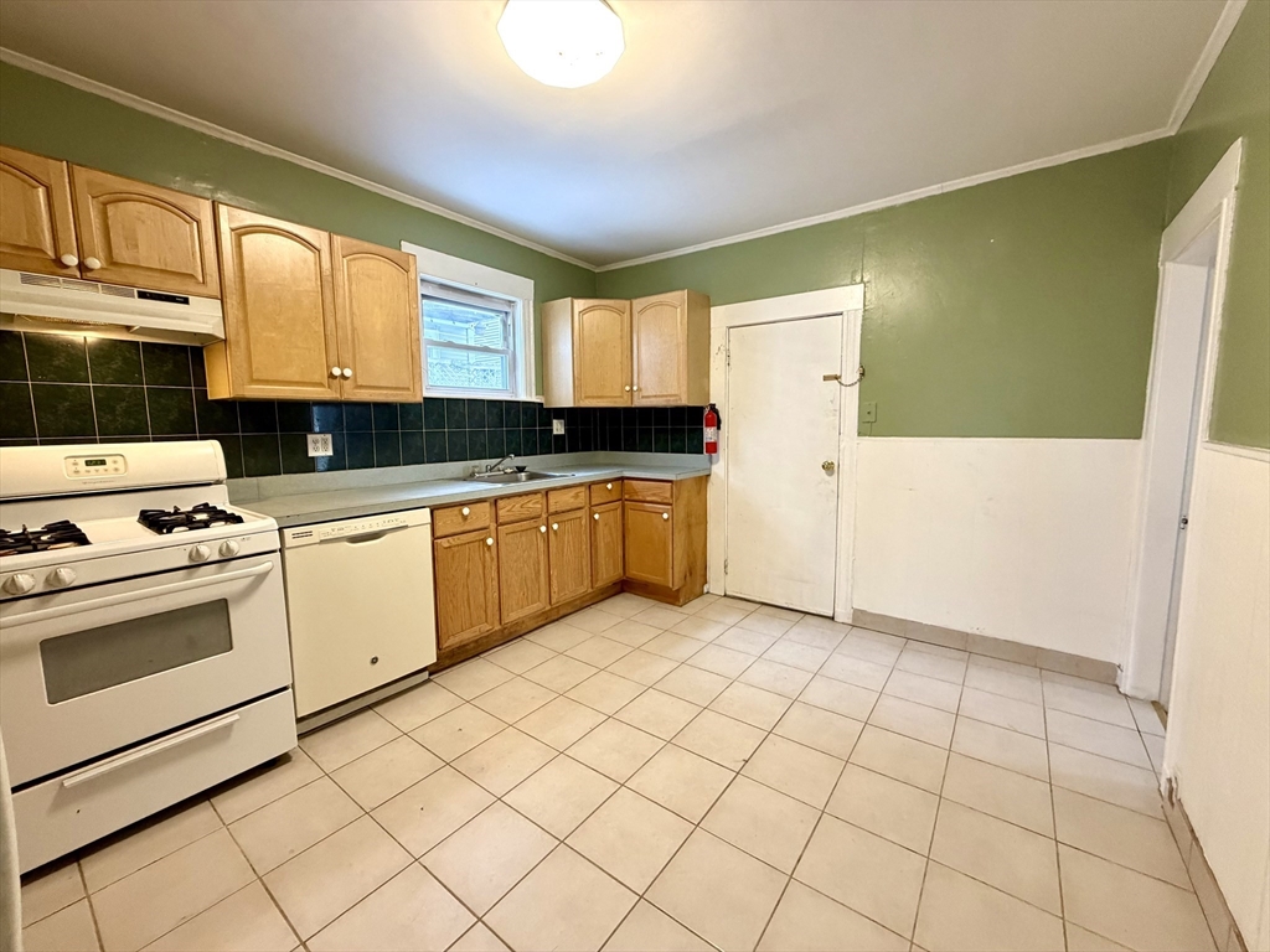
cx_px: 635
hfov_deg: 102.1
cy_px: 476
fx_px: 514
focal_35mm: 14
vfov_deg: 85.7
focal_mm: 2.22
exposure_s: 1/60
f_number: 2.2
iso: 320
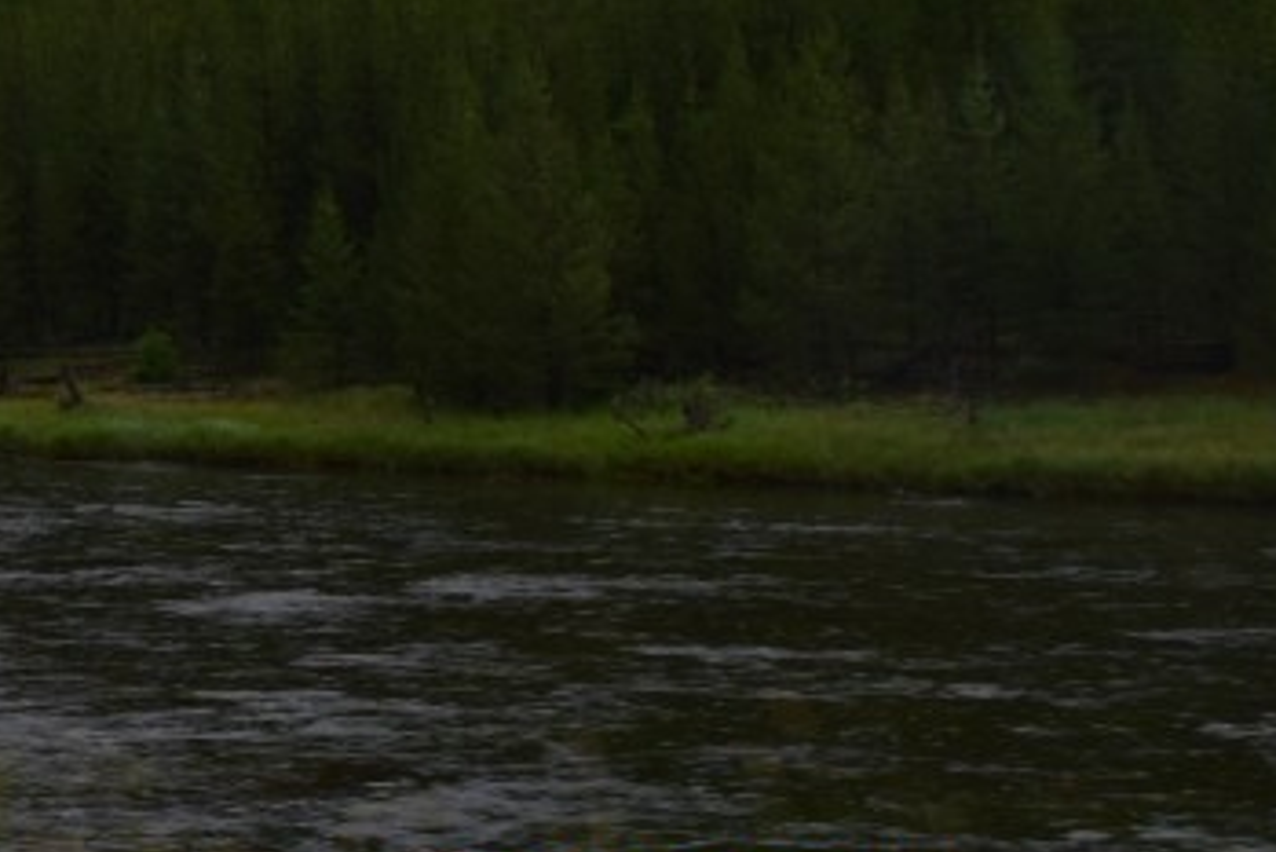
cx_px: -559
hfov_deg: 15.0
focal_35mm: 127
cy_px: -143
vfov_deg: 10.6
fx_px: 4520
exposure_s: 1/200
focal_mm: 29
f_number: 10
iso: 400
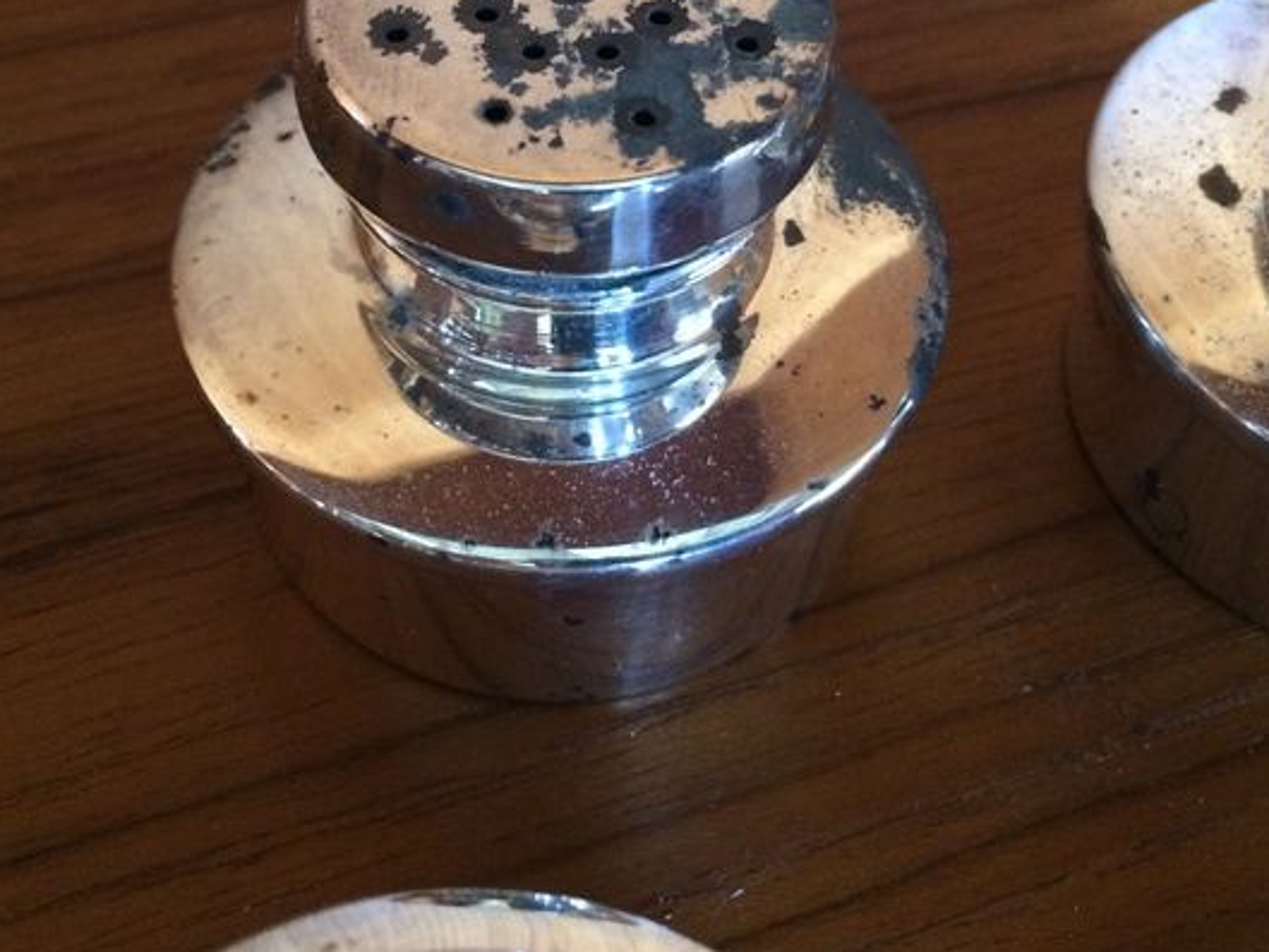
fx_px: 1870
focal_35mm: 51
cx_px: 597
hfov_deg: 37.5
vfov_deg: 28.0
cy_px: 200
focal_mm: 4.12
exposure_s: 1/17
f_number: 2.2
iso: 320
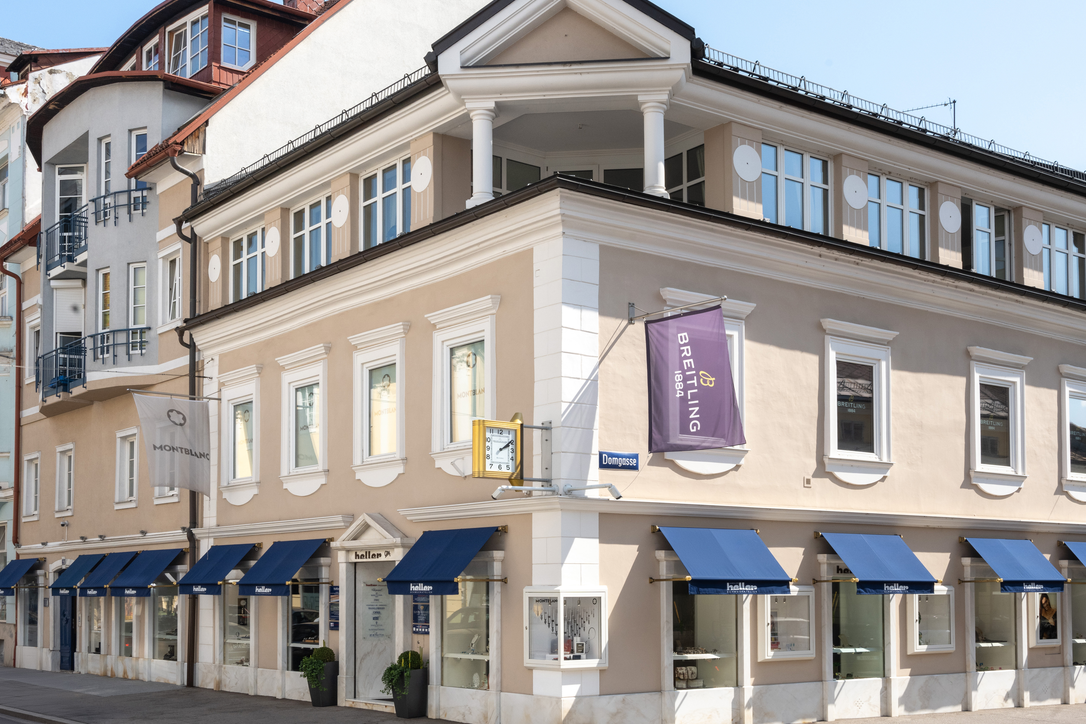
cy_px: 380
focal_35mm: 39
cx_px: 601
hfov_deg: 49.9
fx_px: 1165
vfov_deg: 34.5
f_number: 16
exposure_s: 1/200
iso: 250
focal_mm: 30.5
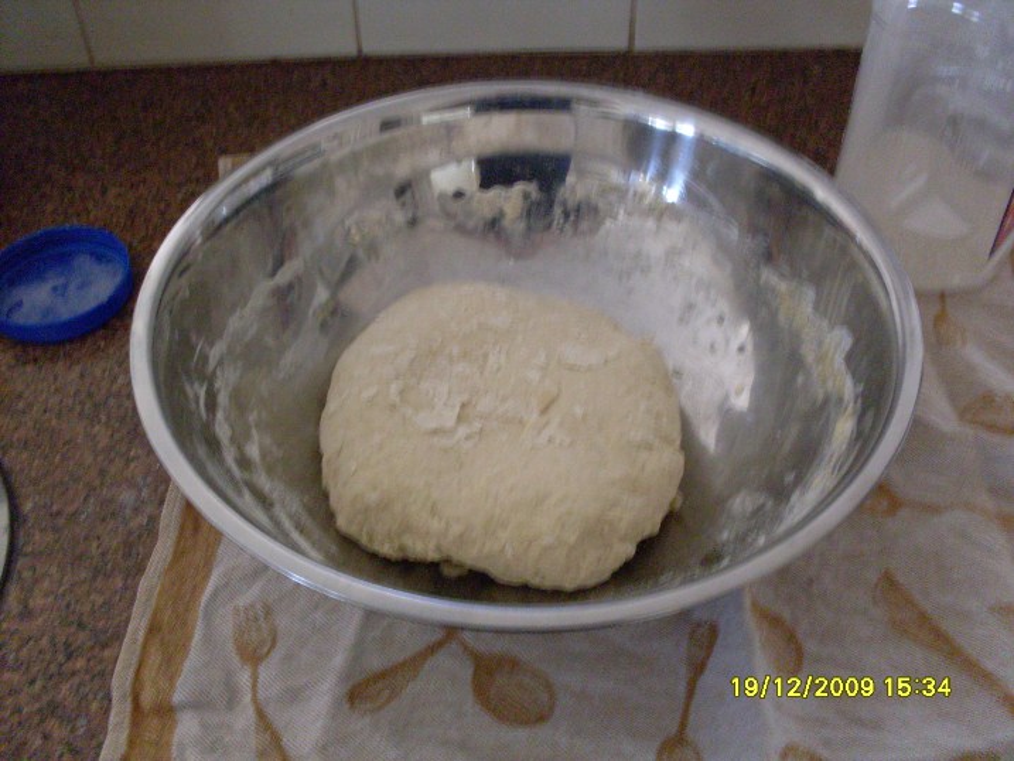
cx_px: 507
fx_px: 1113
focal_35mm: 38
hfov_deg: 49.0
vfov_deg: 37.7
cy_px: 380
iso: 200
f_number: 2.8
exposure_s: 1/10
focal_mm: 6.3
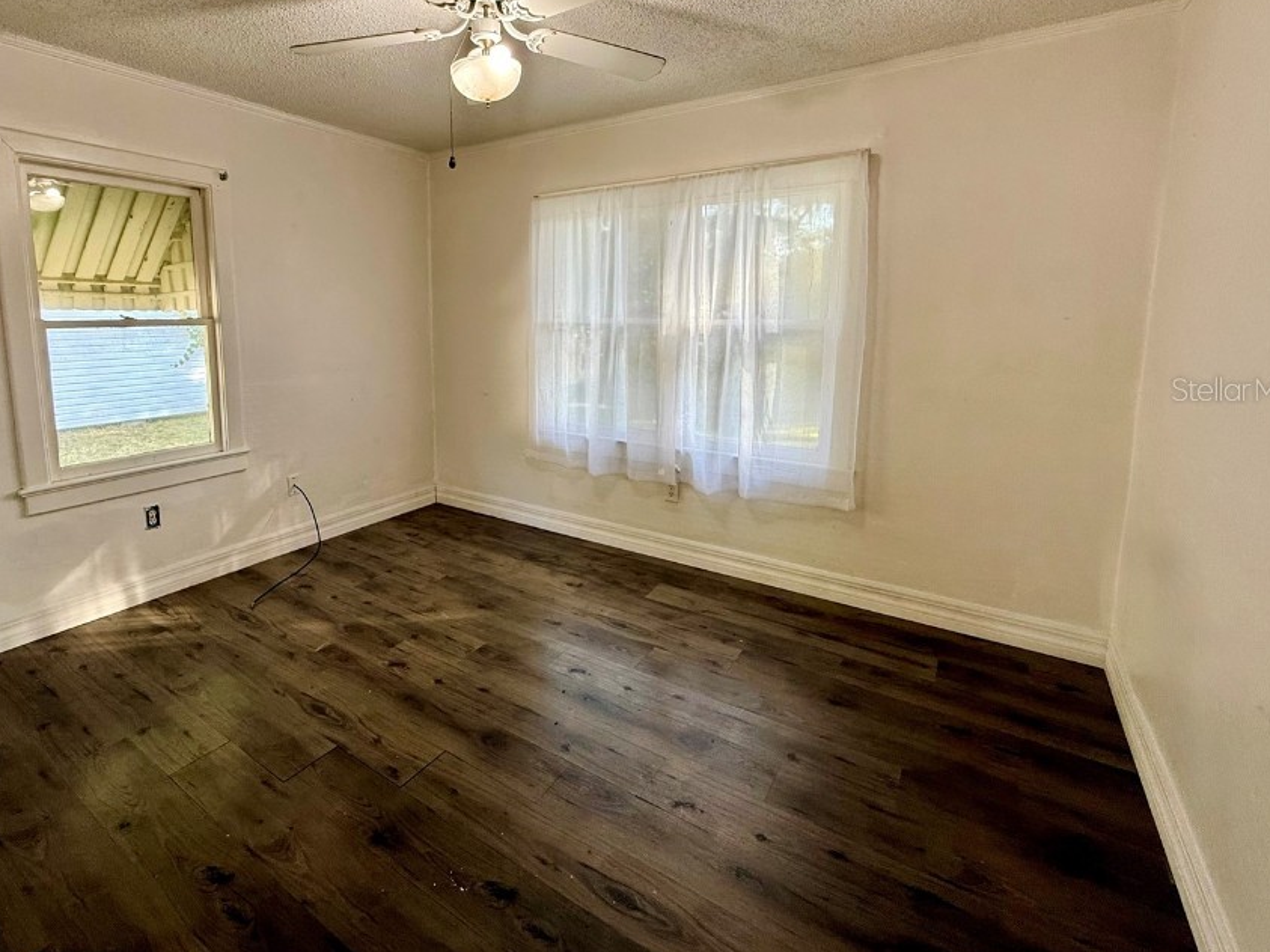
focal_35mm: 17
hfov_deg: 90.4
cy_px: 389
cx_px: 542
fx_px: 624
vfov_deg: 74.0
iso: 125
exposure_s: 1/99
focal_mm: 2.22
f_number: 2.2
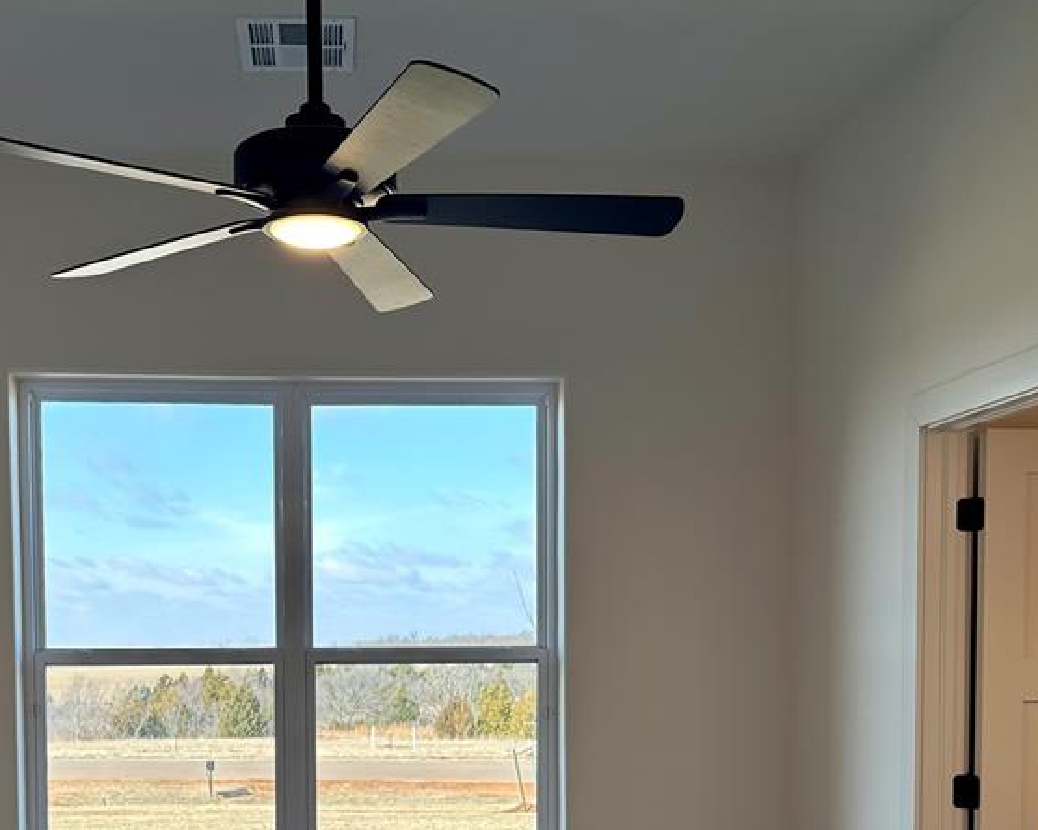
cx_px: 366
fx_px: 1321
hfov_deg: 42.5
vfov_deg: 33.6
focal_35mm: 43
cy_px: 690
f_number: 1.78
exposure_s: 1/357
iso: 80
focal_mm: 6.86
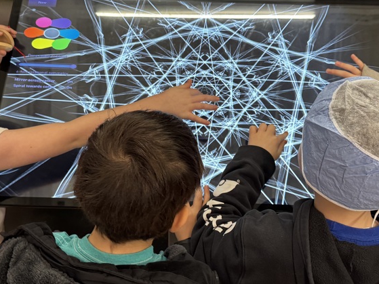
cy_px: 110
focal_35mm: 44
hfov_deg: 43.0
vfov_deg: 32.7
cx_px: 192
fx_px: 482
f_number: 1.78
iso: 250
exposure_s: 1/60
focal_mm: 6.76
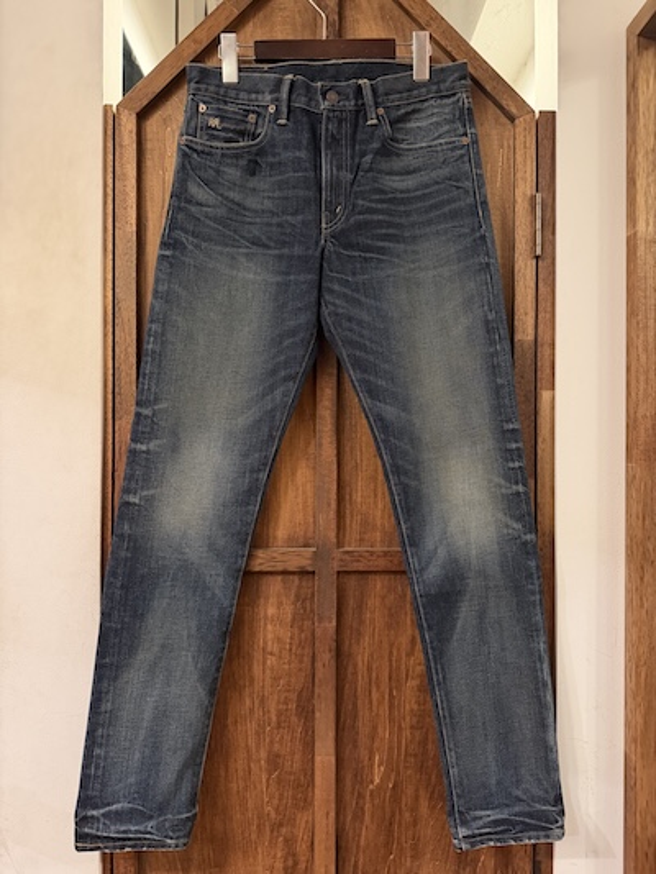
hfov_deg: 56.8
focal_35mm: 24
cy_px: 437
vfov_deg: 71.6
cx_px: 328
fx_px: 606
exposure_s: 1/30
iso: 800
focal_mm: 6.76
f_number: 1.78
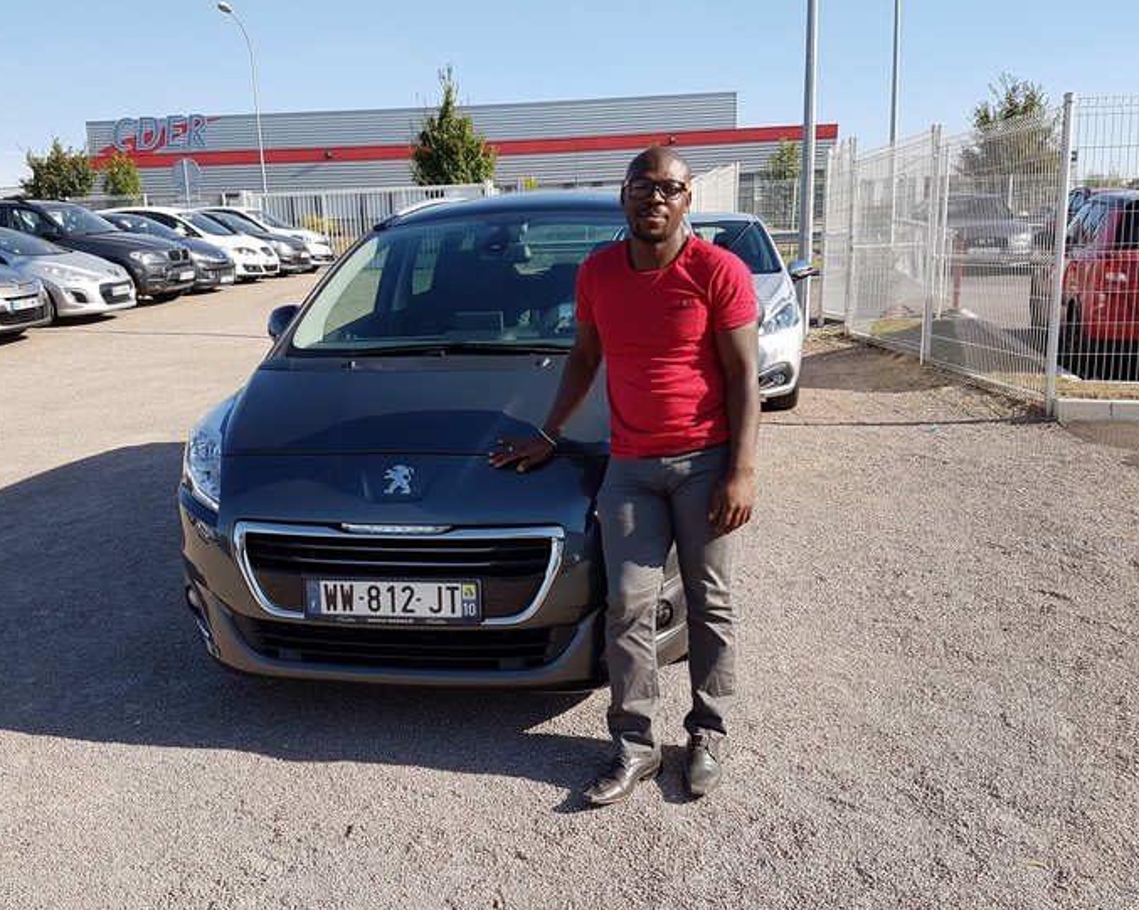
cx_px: 490
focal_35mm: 30
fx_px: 1011
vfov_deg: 48.5
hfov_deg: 58.6
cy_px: 463
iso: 40
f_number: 1.7
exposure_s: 1/1108
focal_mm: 4.2
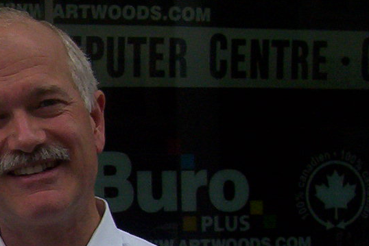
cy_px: 315
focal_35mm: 136
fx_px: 1394
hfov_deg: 14.5
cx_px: -95
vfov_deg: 9.9
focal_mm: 5.77
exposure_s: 1/781
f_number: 2.73
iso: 100
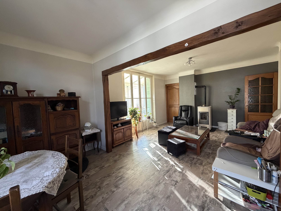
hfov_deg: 102.1
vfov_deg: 85.7
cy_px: 106
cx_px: 140
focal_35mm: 14
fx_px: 114
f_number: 2.2
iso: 320
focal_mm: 2.22
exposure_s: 1/110
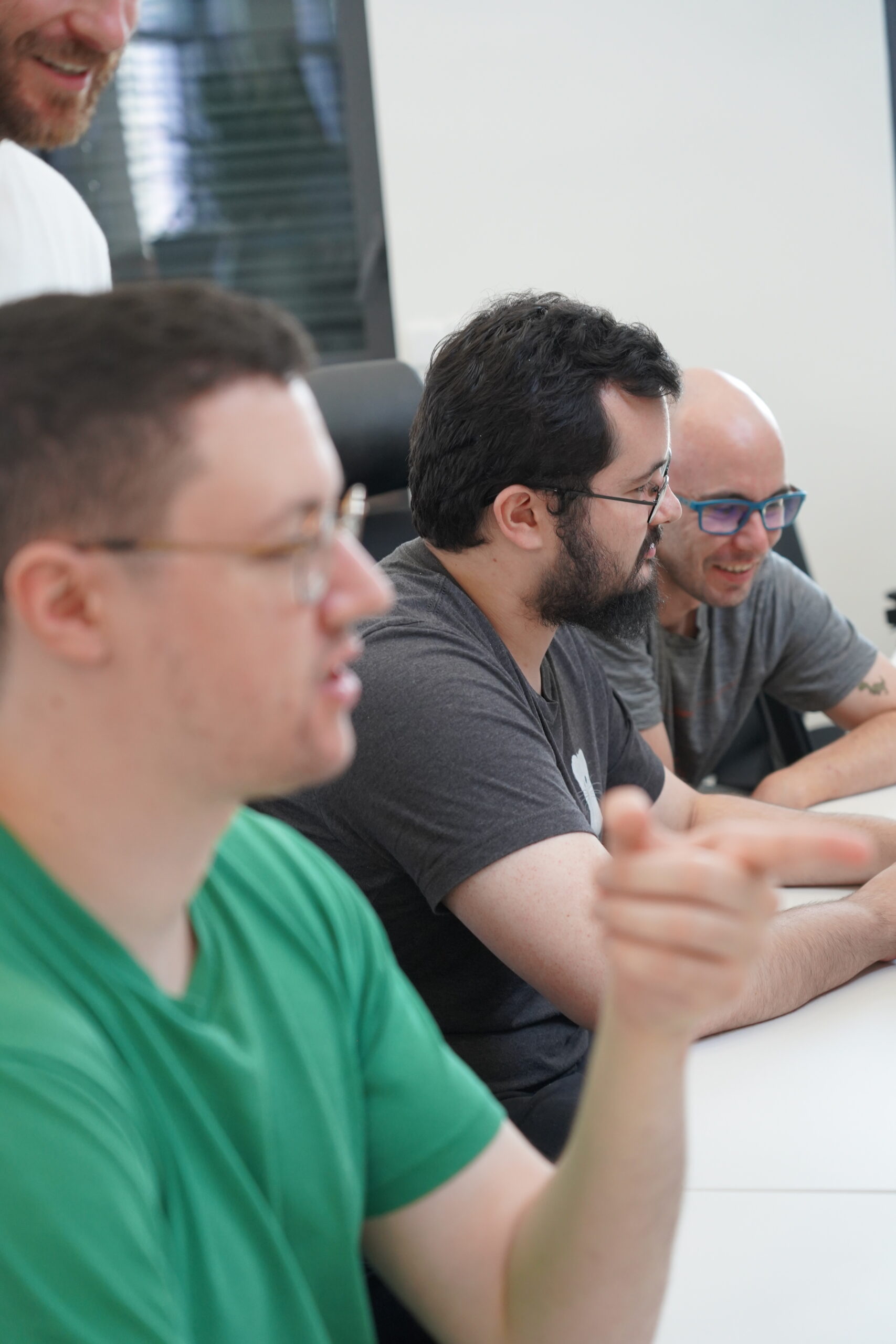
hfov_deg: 17.9
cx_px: 448
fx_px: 2837
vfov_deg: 26.6
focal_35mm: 76
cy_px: 672
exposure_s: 1/160
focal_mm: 76
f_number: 4
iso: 1600
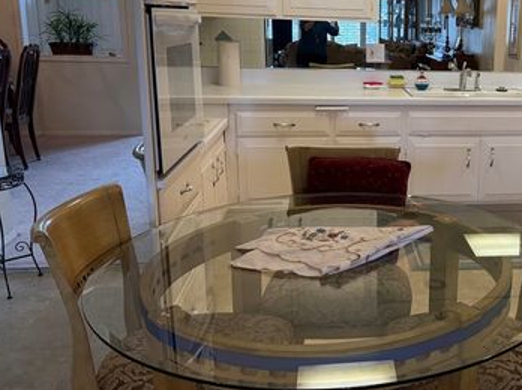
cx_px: 424
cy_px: 152
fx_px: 617
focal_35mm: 41
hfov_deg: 43.5
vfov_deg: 34.9
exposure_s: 1/120
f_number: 1.78
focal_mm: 6.76
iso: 160
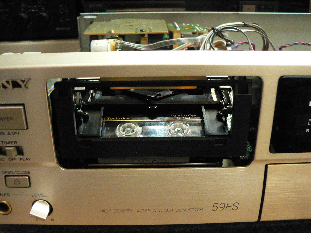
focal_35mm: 36
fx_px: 323
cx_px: 156
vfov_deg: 39.7
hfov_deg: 51.4
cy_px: 116
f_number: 2.8
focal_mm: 6
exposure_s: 1/25
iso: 400
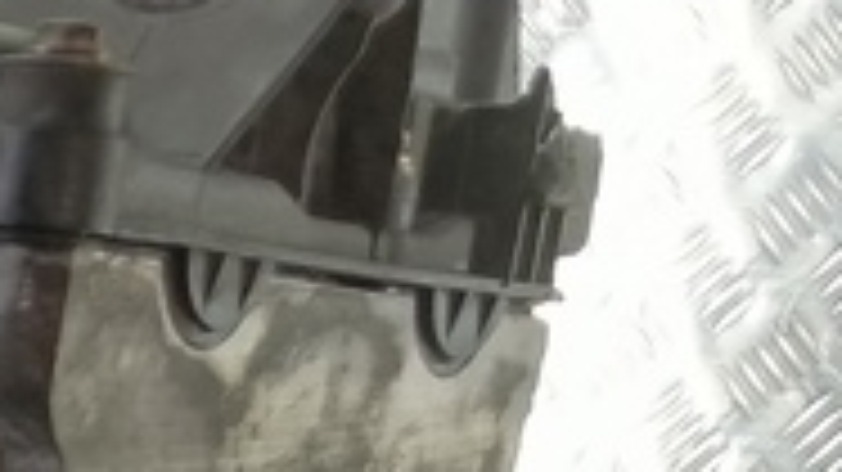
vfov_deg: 7.9
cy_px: 1299
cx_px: -977
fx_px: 3057
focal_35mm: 137
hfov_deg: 13.0
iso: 172
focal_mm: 4.11
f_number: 1.6
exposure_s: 1/50
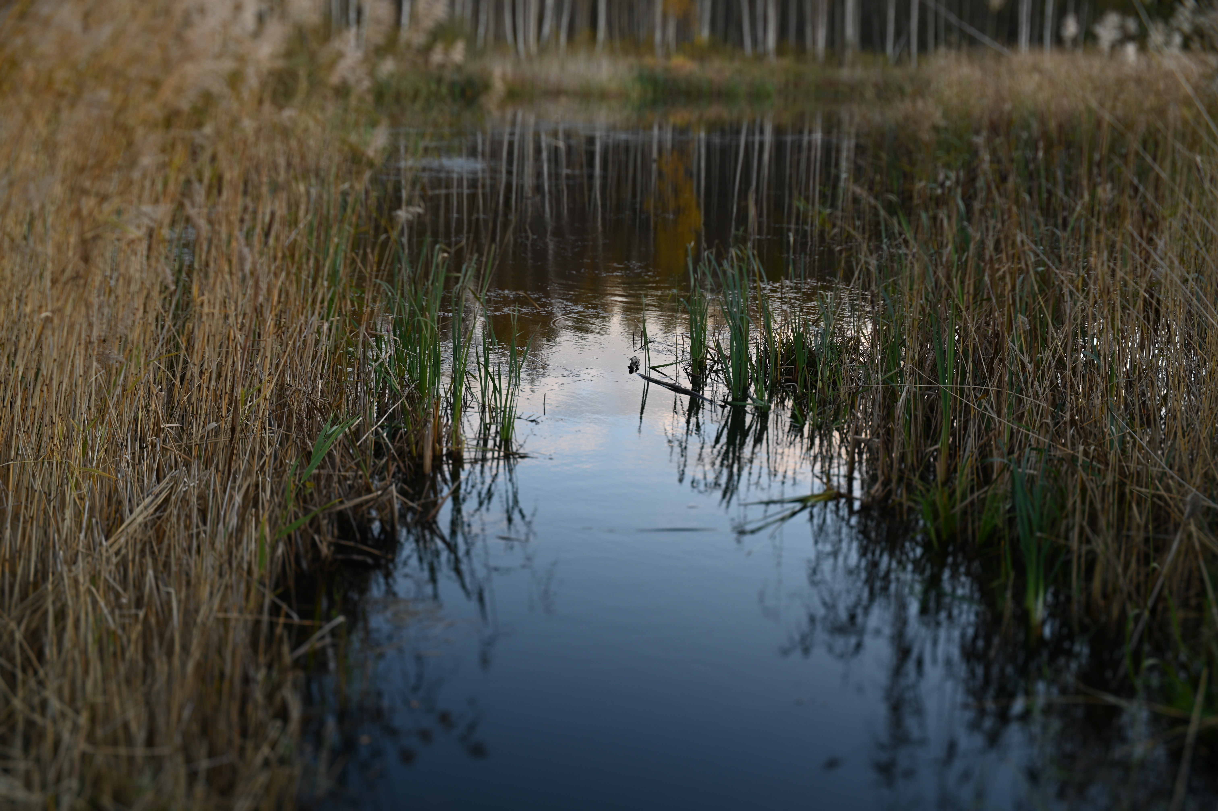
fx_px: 1691
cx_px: 609
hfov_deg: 39.6
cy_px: 406
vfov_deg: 27.0
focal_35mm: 50
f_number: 1.4
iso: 140
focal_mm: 50
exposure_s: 1/100
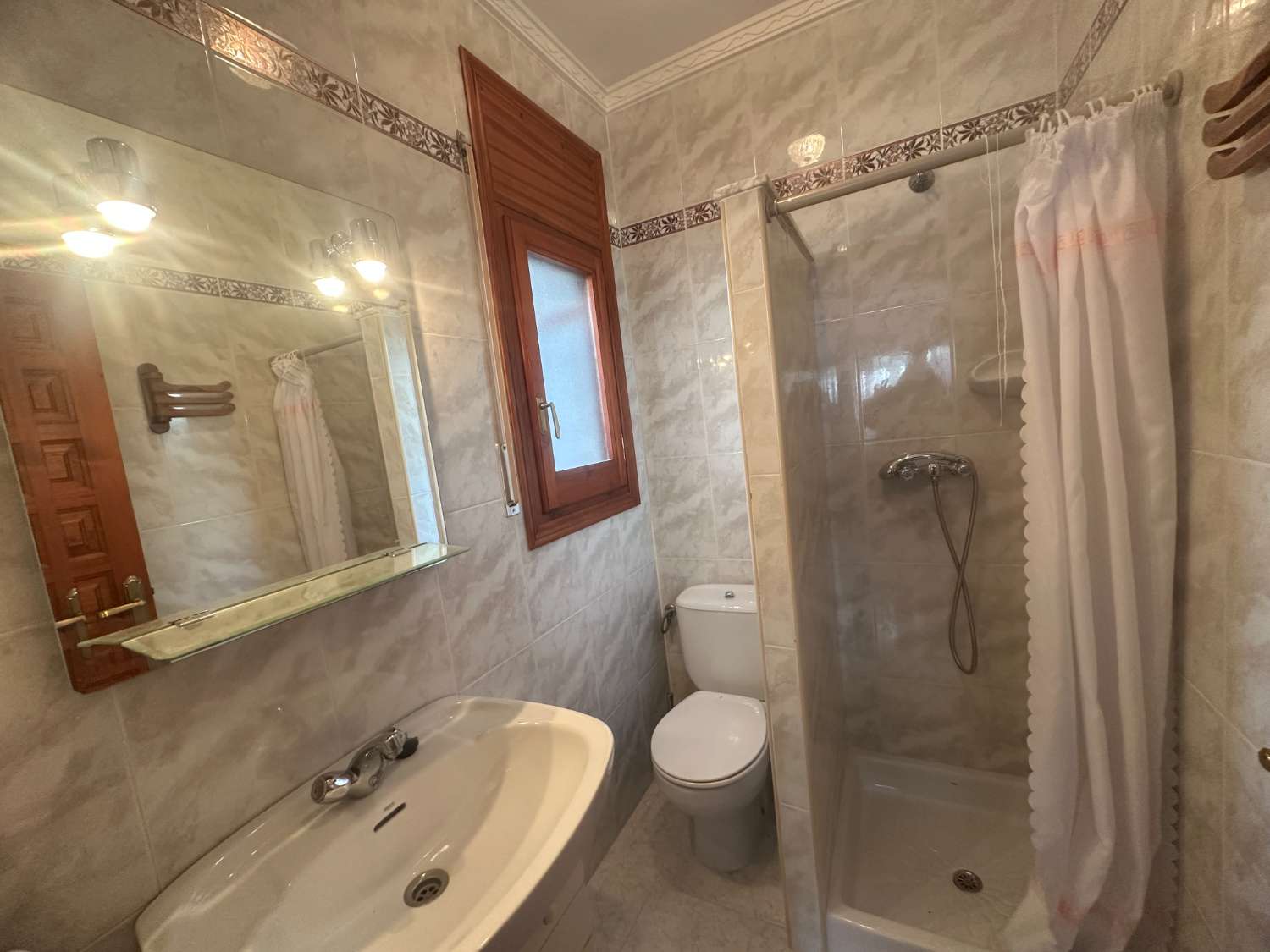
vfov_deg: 85.7
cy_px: 476
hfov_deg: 102.1
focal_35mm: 14
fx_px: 514
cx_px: 635
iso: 200
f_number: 2.2
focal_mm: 2.22
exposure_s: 1/100
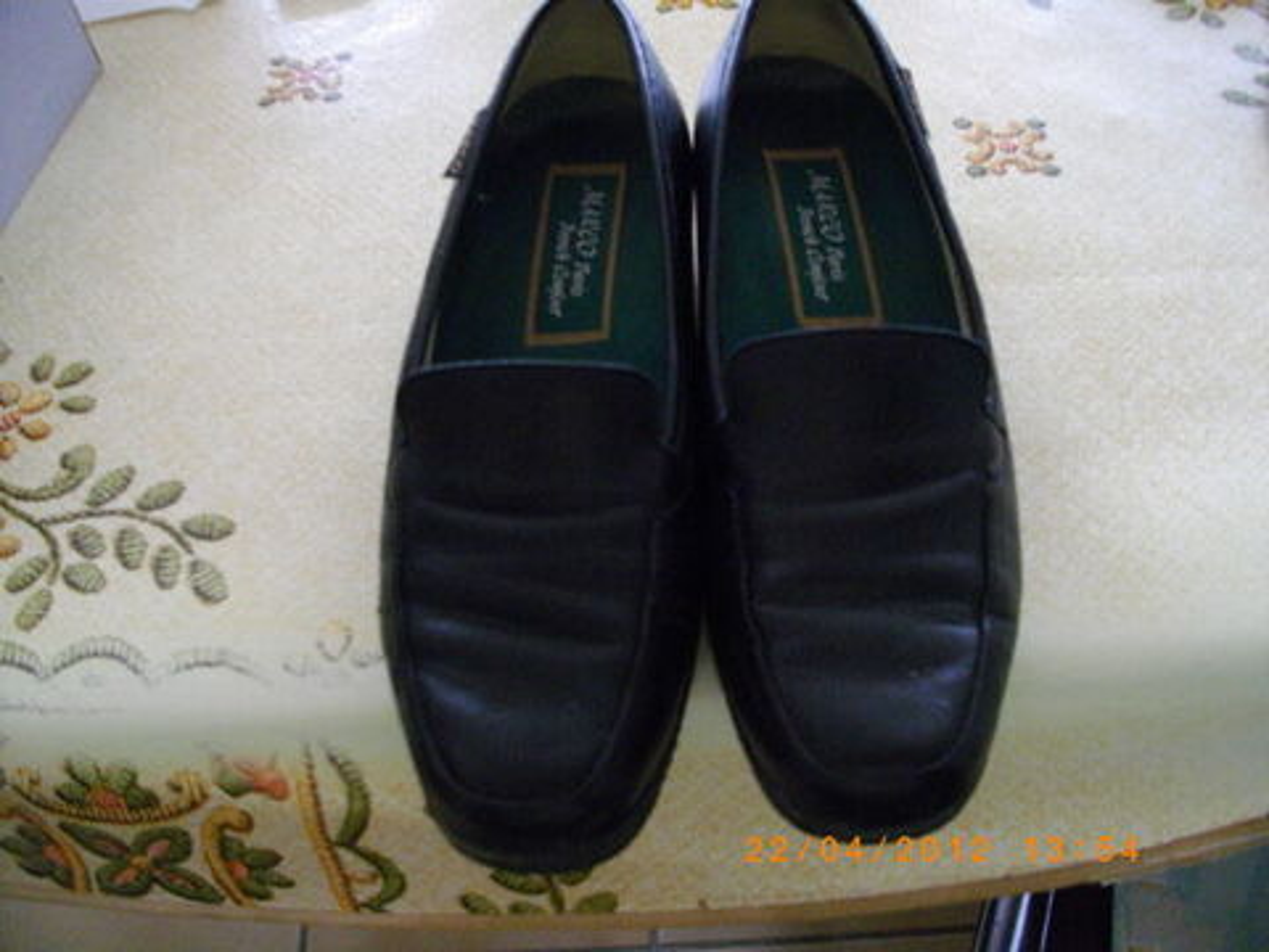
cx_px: 634
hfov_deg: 56.8
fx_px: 1173
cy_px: 476
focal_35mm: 32
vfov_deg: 44.2
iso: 450
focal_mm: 5.7
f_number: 2.9
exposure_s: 1/50
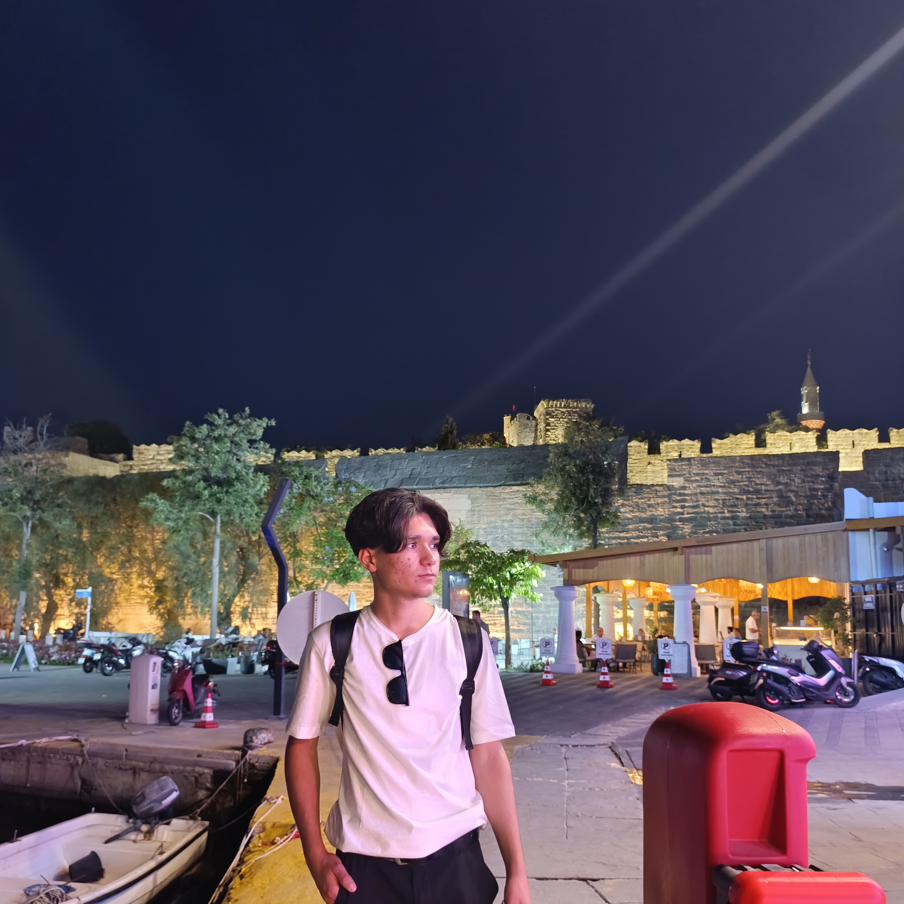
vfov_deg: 57.0
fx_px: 827
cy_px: 525
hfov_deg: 57.3
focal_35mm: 28
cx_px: 440
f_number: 1.6
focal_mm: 6.14
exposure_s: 1/14.3
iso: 1600
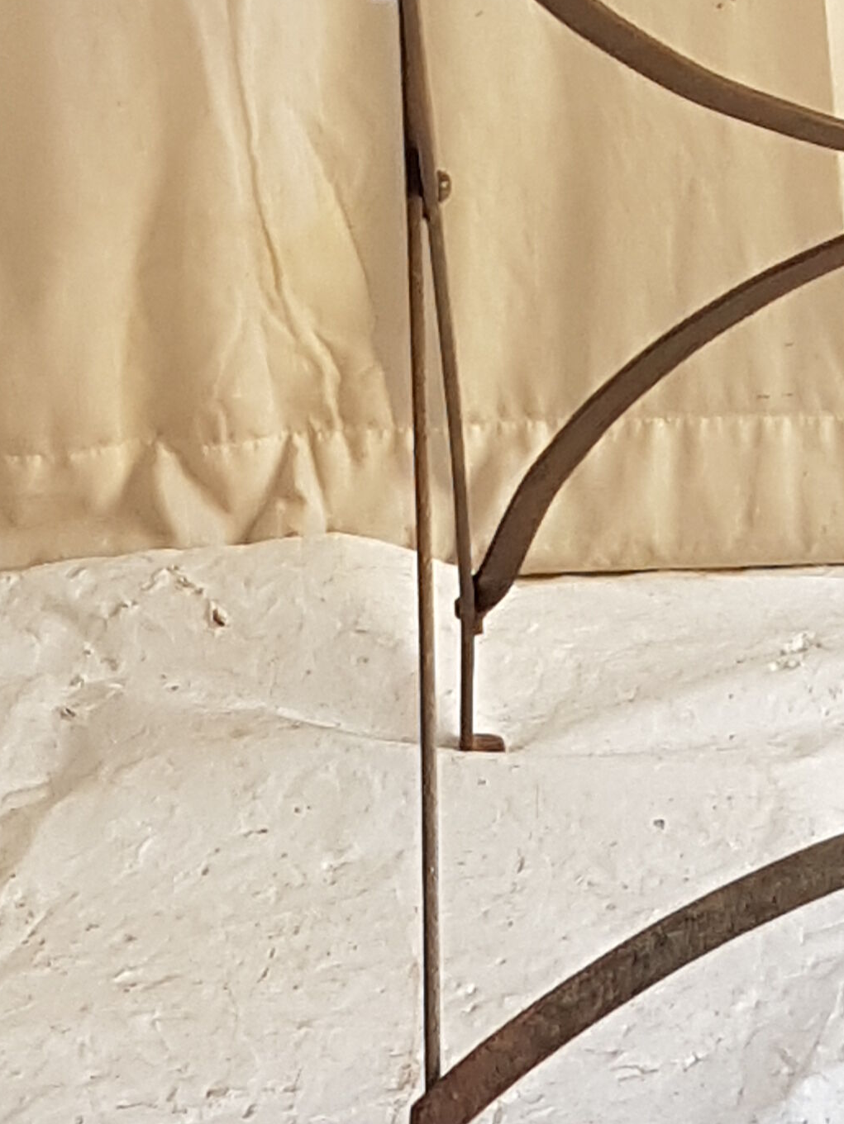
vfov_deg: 23.4
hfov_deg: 18.1
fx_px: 2503
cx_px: 1021
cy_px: -183
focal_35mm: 77
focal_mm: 4.2
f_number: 1.7
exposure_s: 1/100
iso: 80
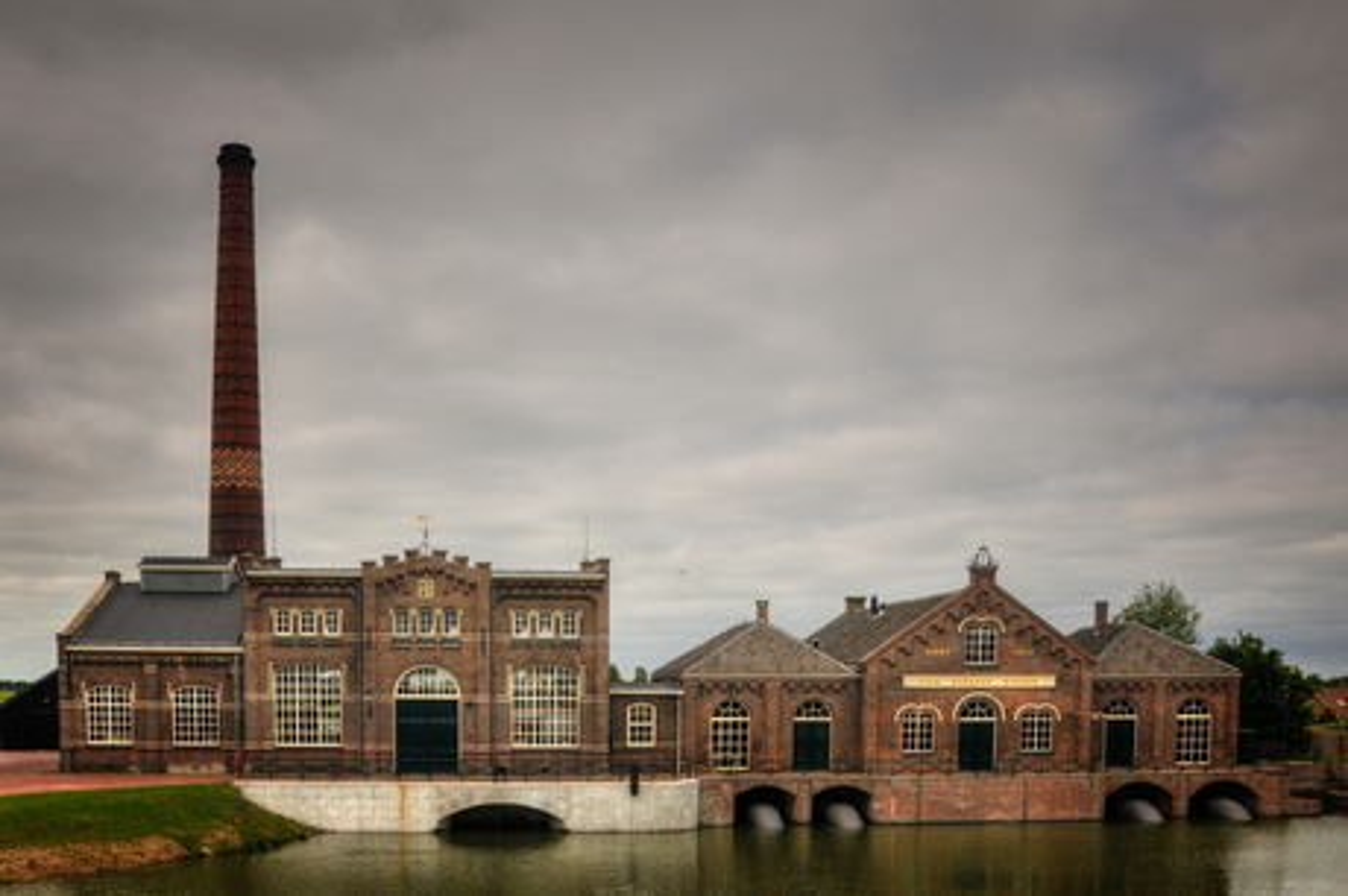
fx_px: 1010
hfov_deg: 67.4
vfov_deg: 47.9
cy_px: 448
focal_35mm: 27
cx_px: 674
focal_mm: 18
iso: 200
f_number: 10
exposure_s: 1/640
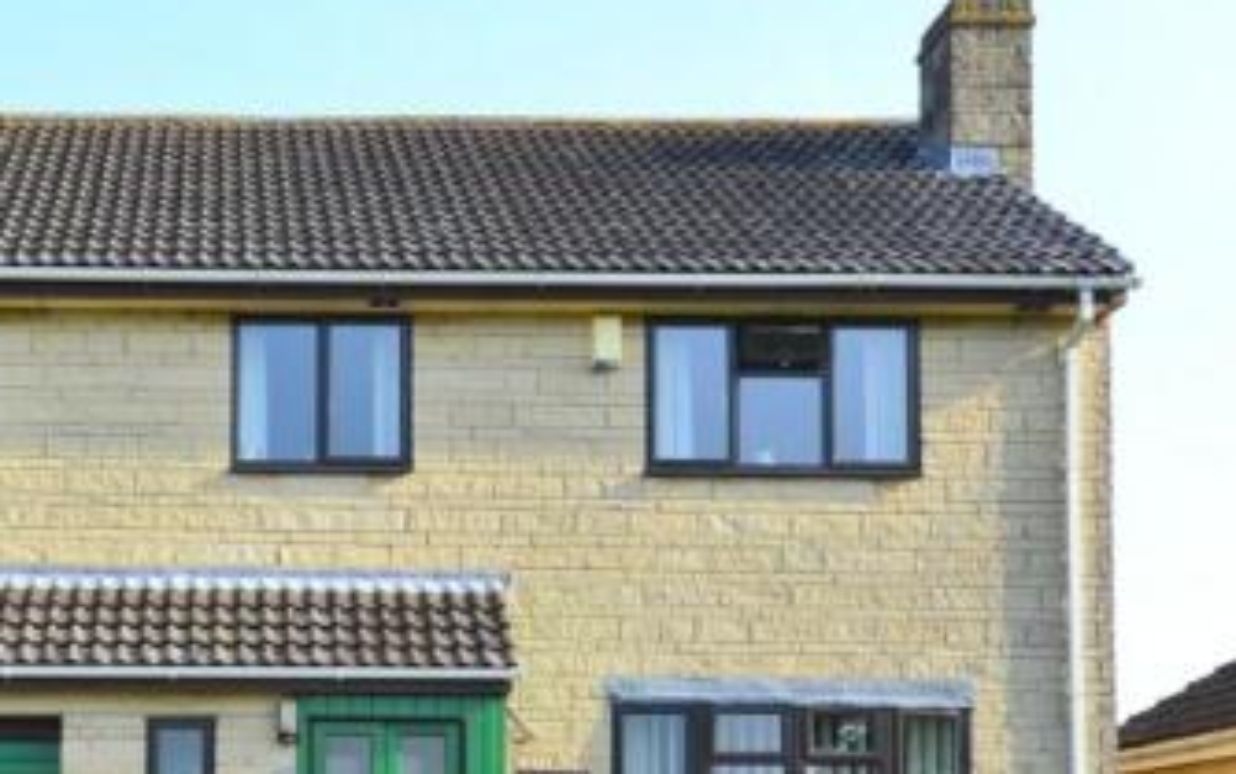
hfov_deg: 30.1
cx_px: 205
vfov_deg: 19.4
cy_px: 702
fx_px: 2224
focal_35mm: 66
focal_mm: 22
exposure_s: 1/250
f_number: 10
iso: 400
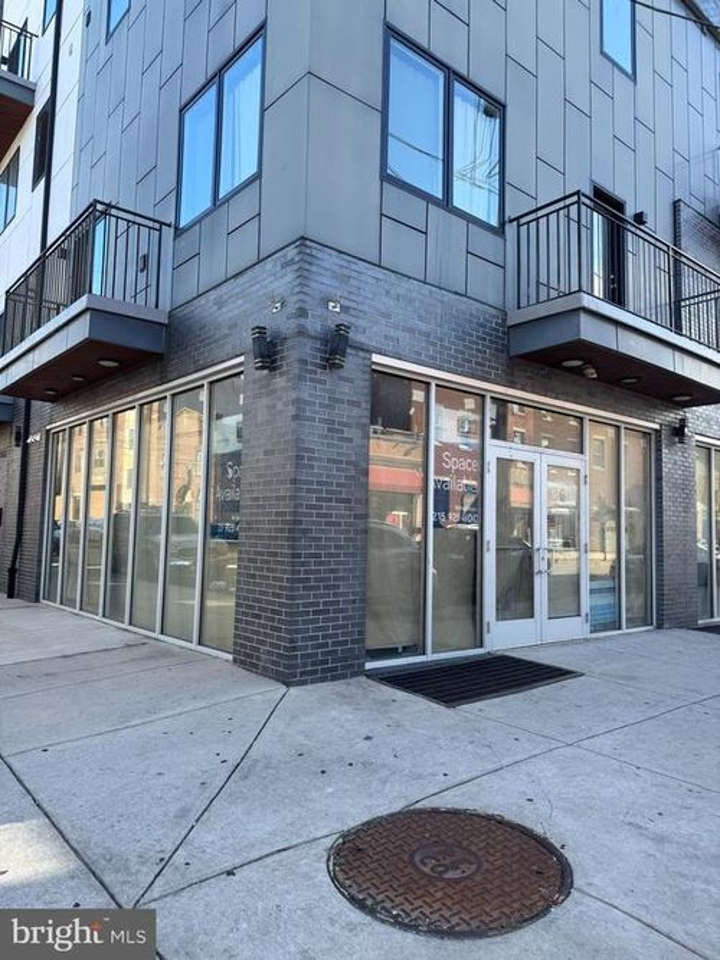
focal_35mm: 24
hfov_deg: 56.8
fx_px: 666
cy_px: 480
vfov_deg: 71.6
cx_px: 360
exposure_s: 1/792
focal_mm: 6.76
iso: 80
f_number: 1.78
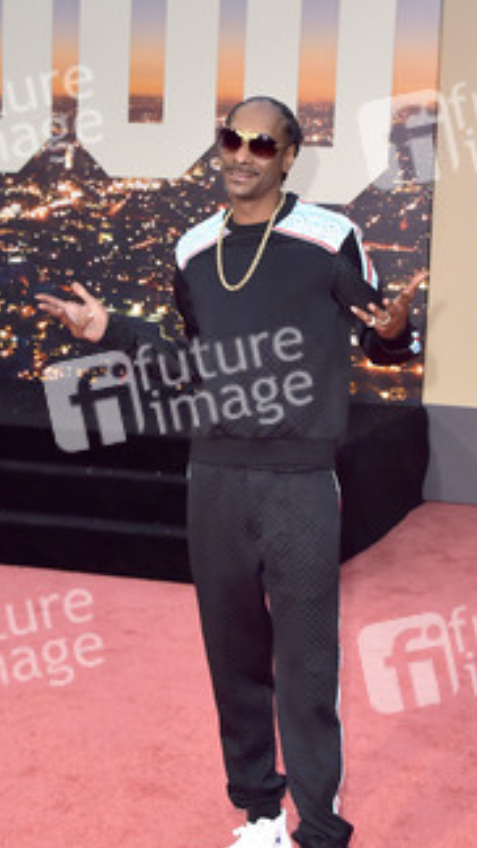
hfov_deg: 21.1
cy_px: 521
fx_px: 1283
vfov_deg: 36.4
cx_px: 256
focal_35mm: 57
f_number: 7.1
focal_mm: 44
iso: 800
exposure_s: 1/250
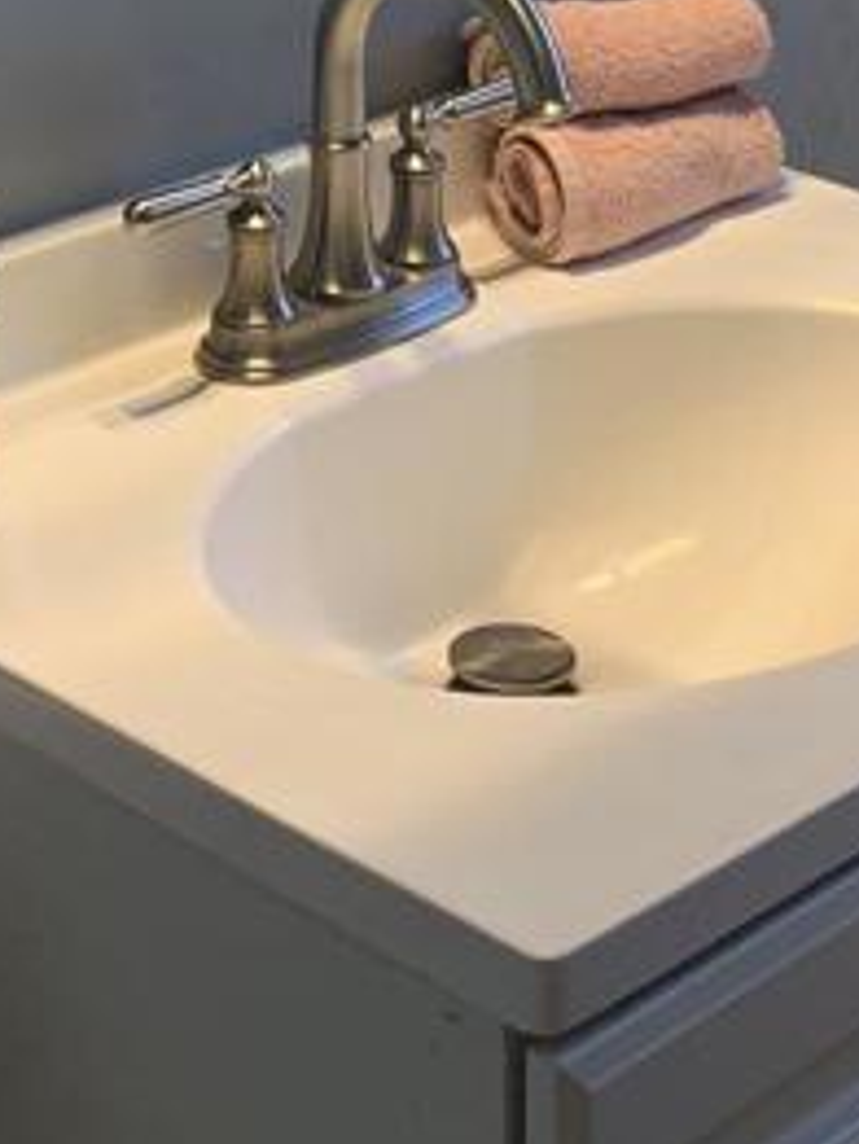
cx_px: 324
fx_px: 3372
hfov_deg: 14.5
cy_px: -793
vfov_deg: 16.6
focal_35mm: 102
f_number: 1.8
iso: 100
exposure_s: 1/120
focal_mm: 4.25
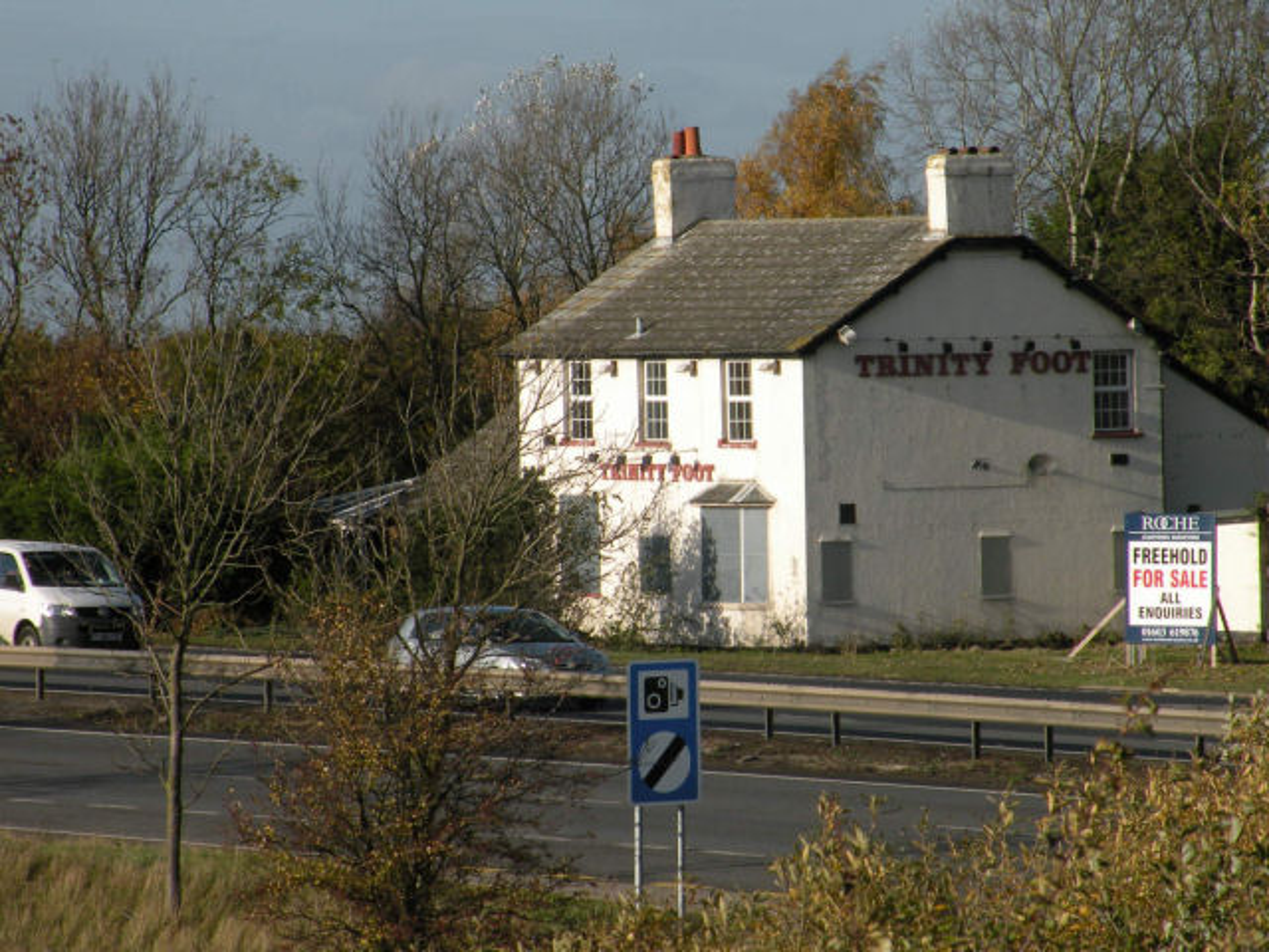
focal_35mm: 208
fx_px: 7625
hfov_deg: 9.5
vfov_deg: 7.1
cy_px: 476
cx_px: 634
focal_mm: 36.9
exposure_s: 1/262
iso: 64
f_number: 7.1
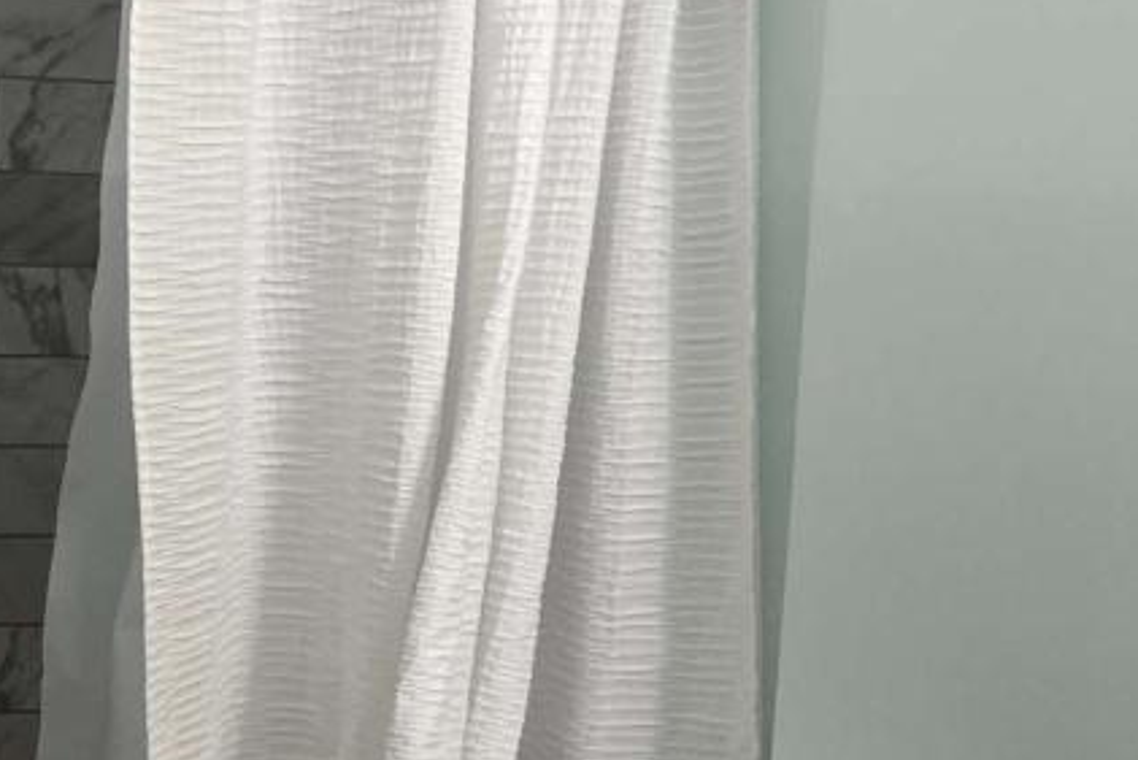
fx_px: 2435
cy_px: 533
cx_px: -81
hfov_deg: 24.7
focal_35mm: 77
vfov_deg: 17.7
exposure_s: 1/120
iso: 80
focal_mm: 5.1
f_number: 1.6
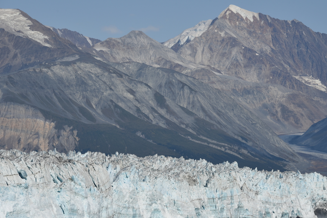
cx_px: 184
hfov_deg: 10.3
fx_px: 1808
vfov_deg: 6.9
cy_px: 118
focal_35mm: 199
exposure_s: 1/500
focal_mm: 160
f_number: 11
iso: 100
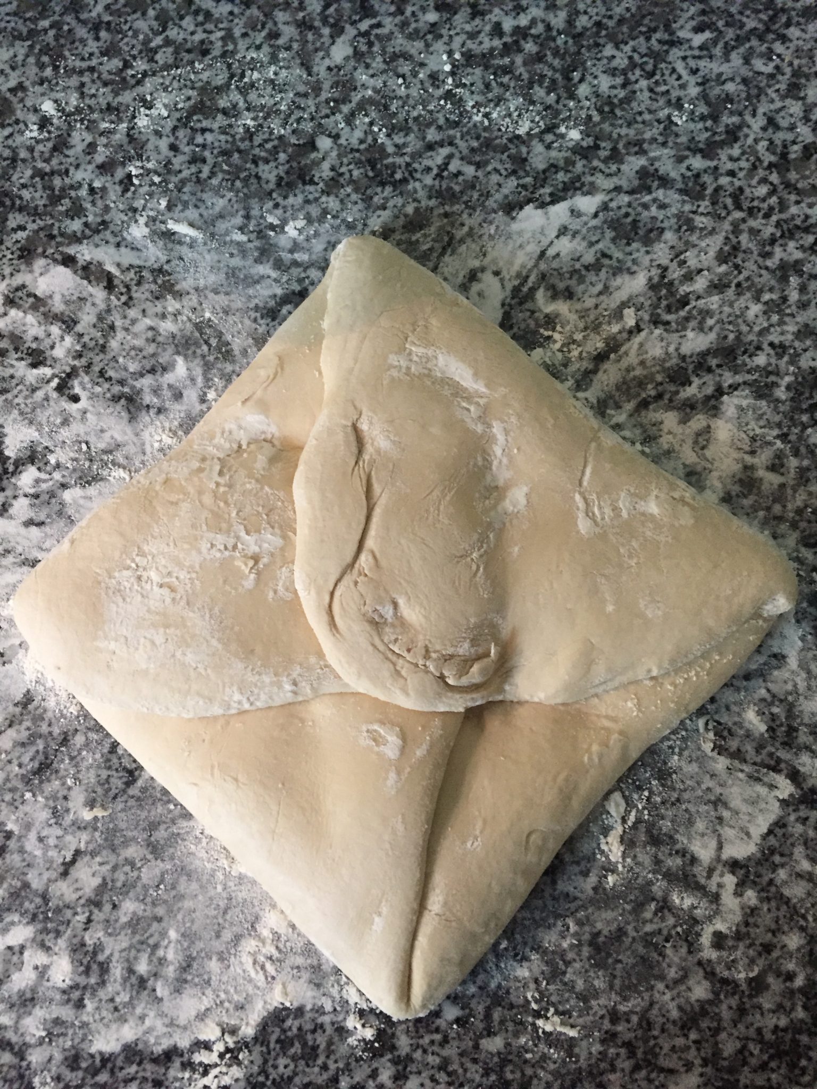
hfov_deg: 48.2
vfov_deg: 61.7
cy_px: 544
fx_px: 913
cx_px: 408
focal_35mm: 29
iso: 320
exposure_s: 1/33
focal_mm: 4.15
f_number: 2.2
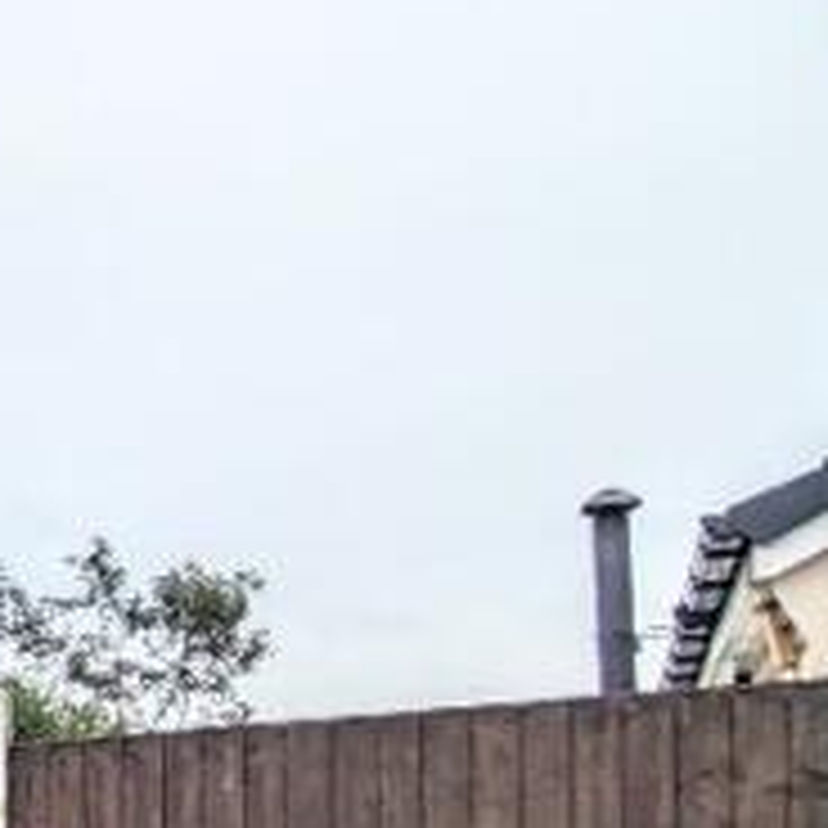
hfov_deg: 14.6
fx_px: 1597
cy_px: 956
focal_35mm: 59
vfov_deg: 26.3
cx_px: -1224
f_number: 1.7
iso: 54
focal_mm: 2.02
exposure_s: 1/1272
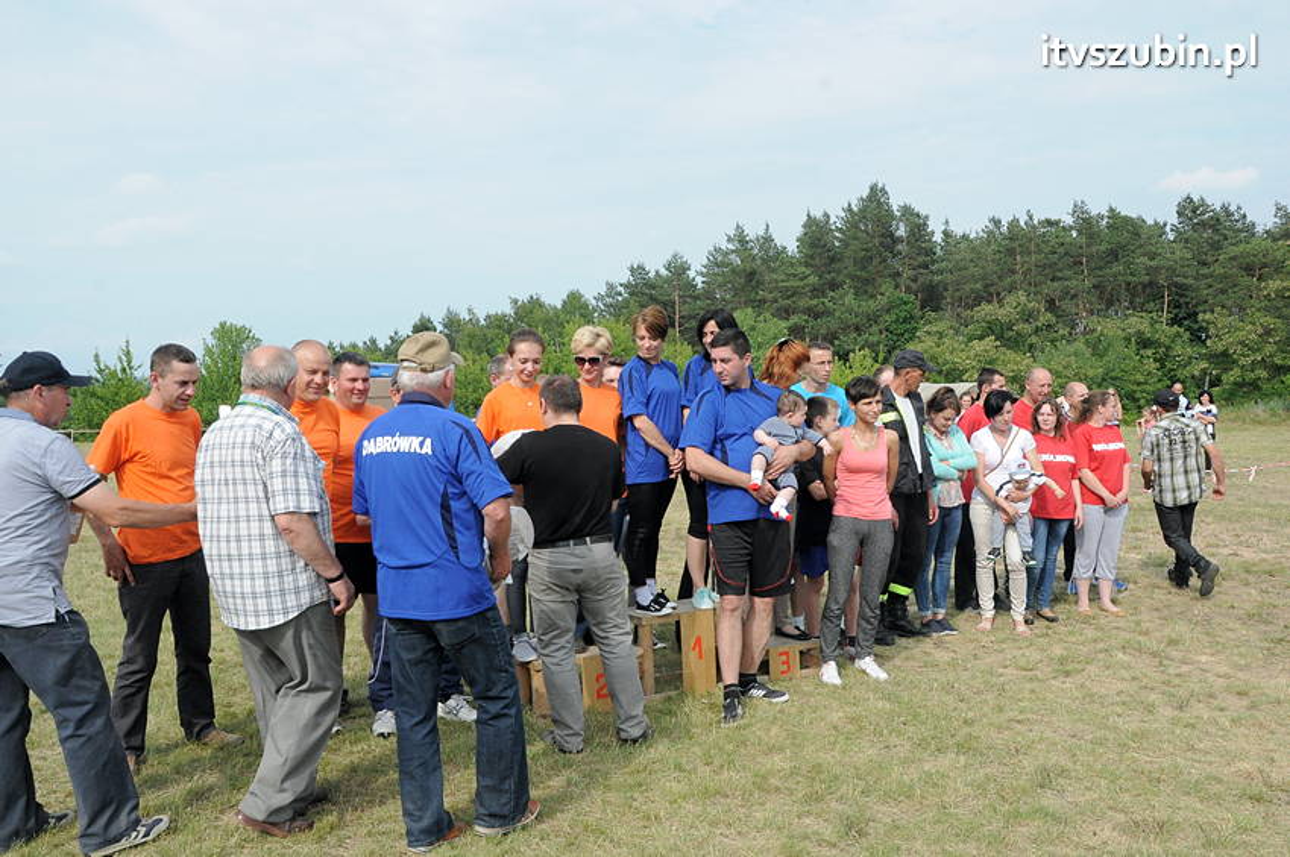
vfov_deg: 41.6
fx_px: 1128
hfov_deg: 59.5
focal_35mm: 32
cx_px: 645
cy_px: 428
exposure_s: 1/640
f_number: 13
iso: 800
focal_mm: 21
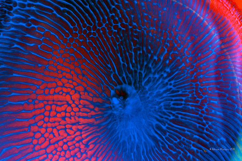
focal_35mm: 105
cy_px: 80
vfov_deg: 13.0
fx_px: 706
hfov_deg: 19.5
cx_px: 121
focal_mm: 105
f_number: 13
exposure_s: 1/60
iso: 64
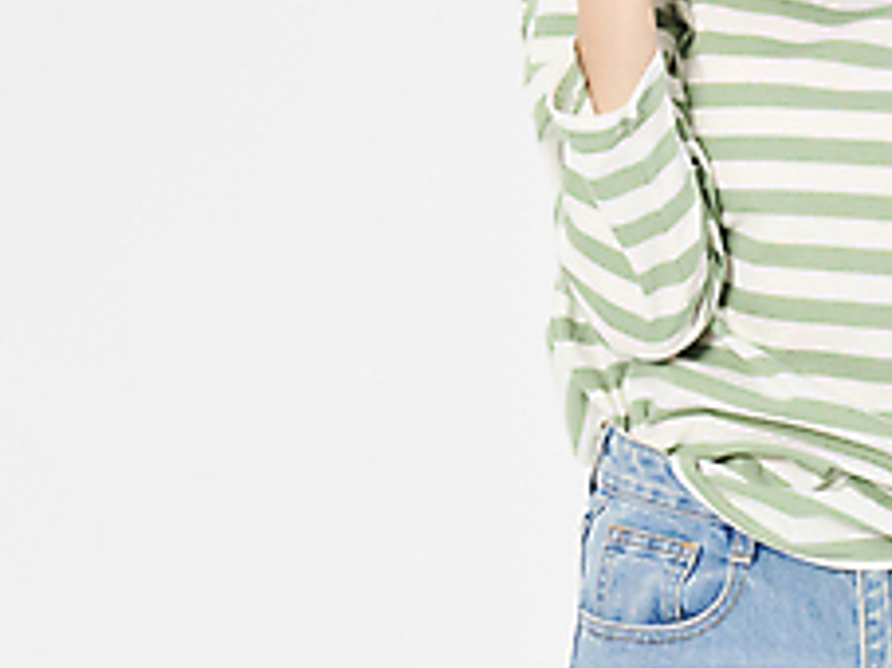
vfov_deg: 8.3
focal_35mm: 178
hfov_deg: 11.1
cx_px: 758
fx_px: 4584
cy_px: 51
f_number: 11
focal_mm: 70
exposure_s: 1/125
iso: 160
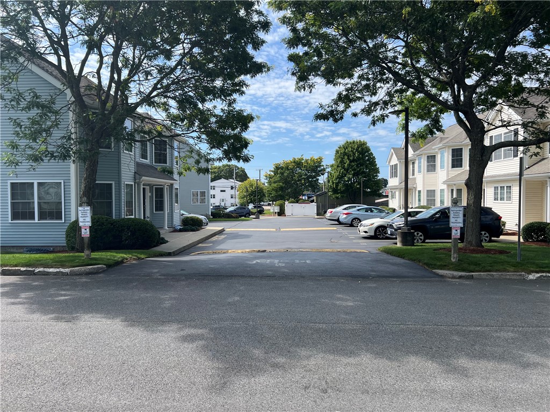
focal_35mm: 26
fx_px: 413
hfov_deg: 67.3
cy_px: 206
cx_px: 275
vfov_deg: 53.1
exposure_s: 1/3165
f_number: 1.5
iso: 50
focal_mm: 5.7
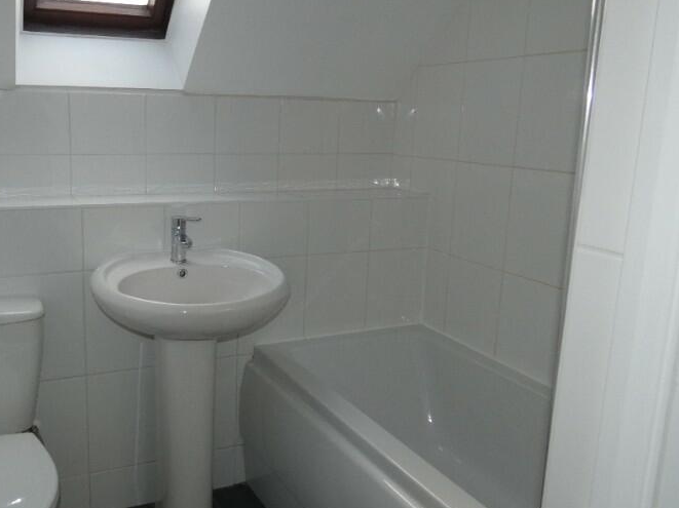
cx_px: 237
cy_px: 236
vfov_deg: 45.4
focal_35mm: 31
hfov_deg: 57.3
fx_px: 608
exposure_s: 1/30
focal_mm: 3.6
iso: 100
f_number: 2.8
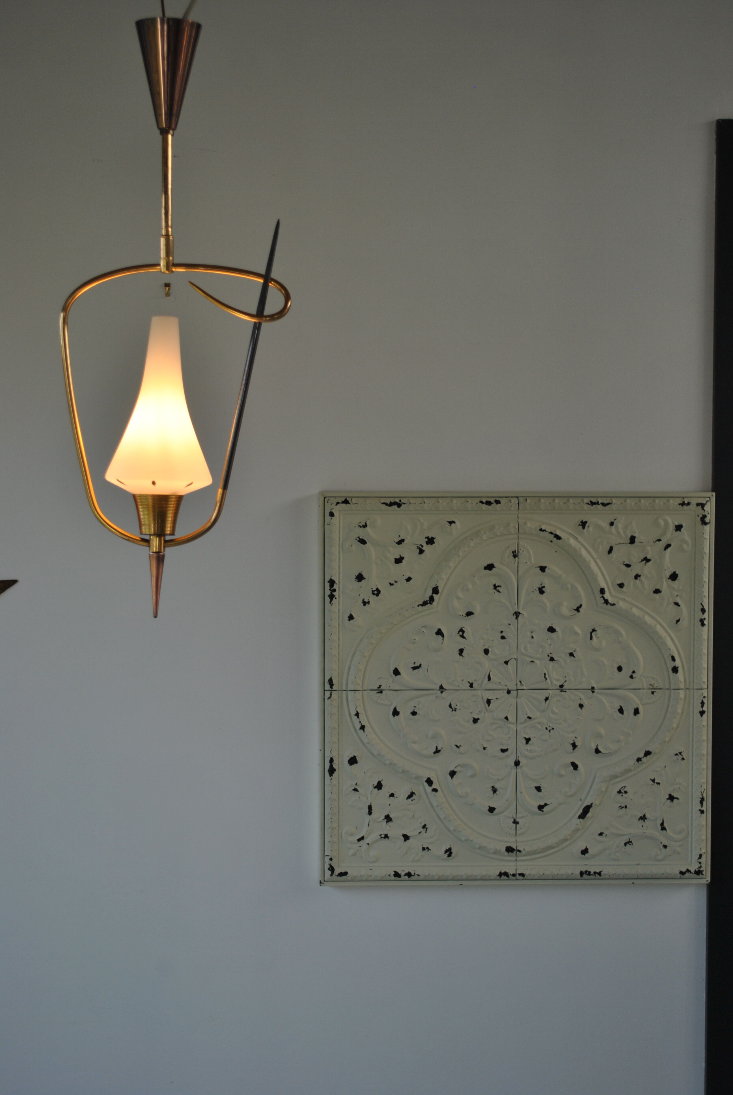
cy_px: 548
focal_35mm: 54
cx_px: 366
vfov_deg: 36.8
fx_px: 1644
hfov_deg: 25.1
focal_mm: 36
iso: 125
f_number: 5.6
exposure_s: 1/125
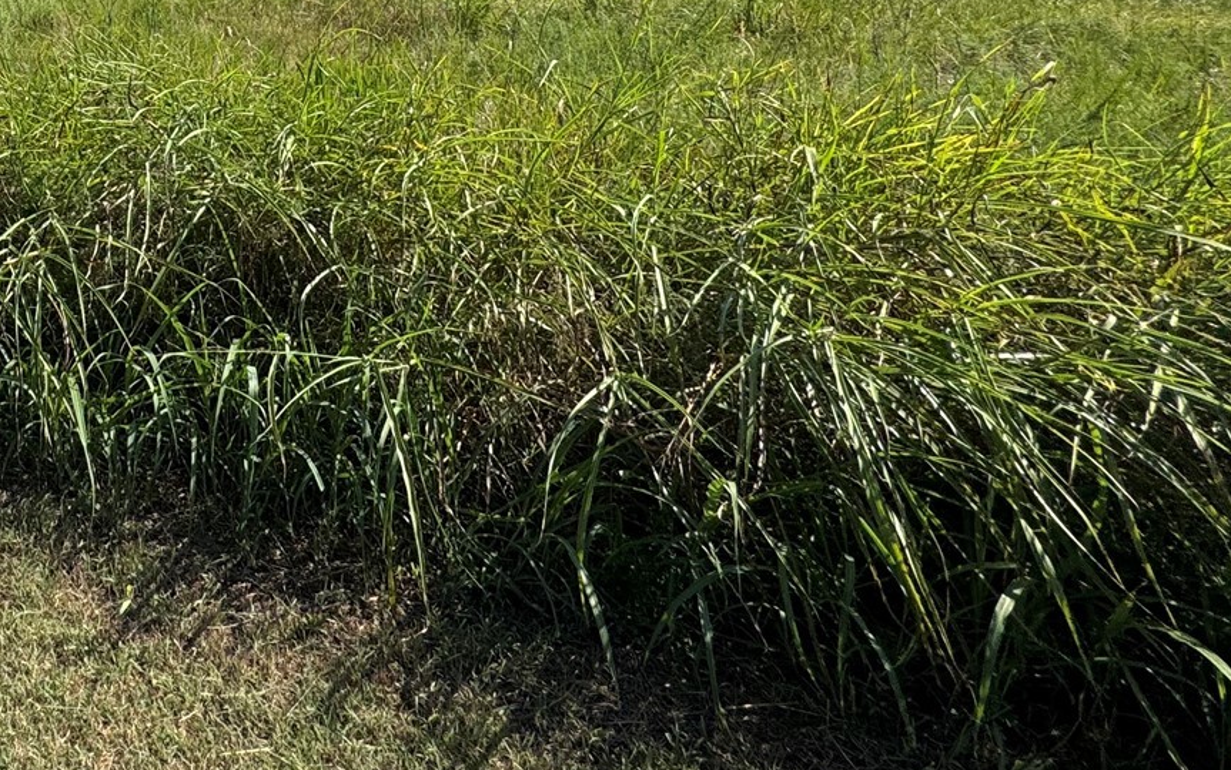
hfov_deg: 48.0
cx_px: -1
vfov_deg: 32.9
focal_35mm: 33
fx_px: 1107
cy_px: -106
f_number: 2.2
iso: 40
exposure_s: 1/1927
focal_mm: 2.22
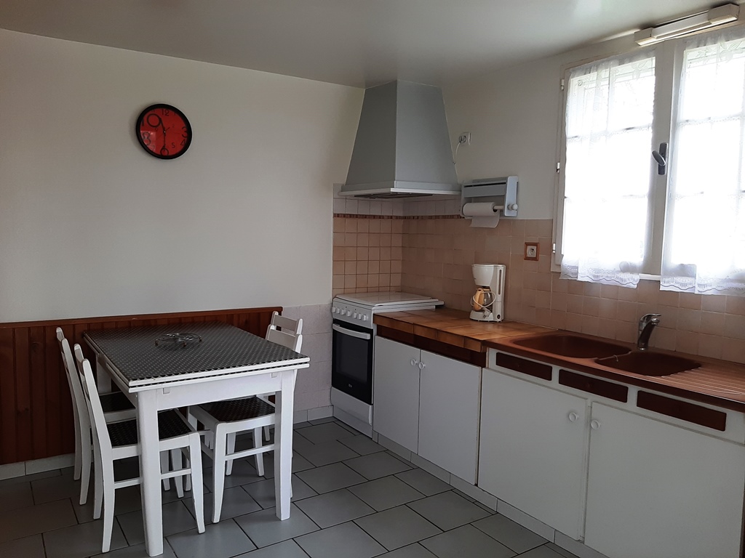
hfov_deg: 67.3
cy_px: 279
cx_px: 372
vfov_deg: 53.1
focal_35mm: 26
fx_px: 560
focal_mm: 3.93
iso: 50
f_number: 1.7
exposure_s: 1/50
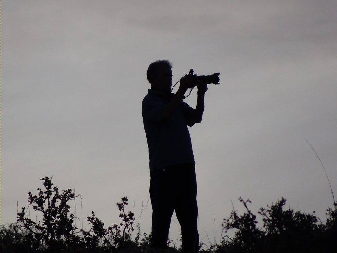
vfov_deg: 2.1
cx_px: 168
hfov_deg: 2.8
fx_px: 7009
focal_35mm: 720
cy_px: 126
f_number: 6.4
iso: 320
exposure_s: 1/250
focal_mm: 123
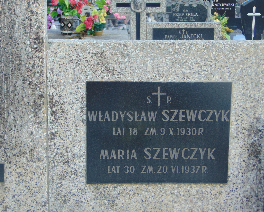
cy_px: 106
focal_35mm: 74
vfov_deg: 20.7
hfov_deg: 25.7
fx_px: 578
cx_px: 135
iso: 80
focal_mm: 12.8
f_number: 3.7
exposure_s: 1/125
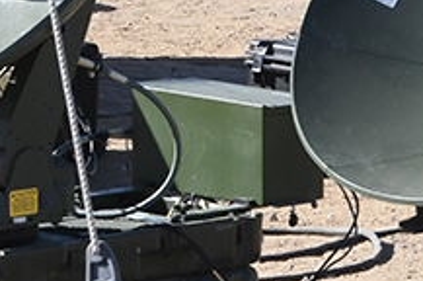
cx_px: 335
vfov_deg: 2.5
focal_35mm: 554
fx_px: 6500
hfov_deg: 3.7
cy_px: -7
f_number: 22
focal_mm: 80
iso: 800
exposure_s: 1/250
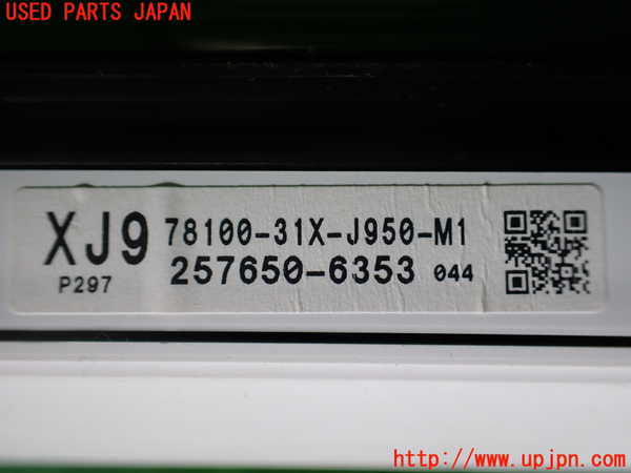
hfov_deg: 60.0
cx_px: 316
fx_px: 547
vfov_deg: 46.8
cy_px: 236
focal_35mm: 30
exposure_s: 1/125
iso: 160
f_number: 2.3
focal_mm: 5.4
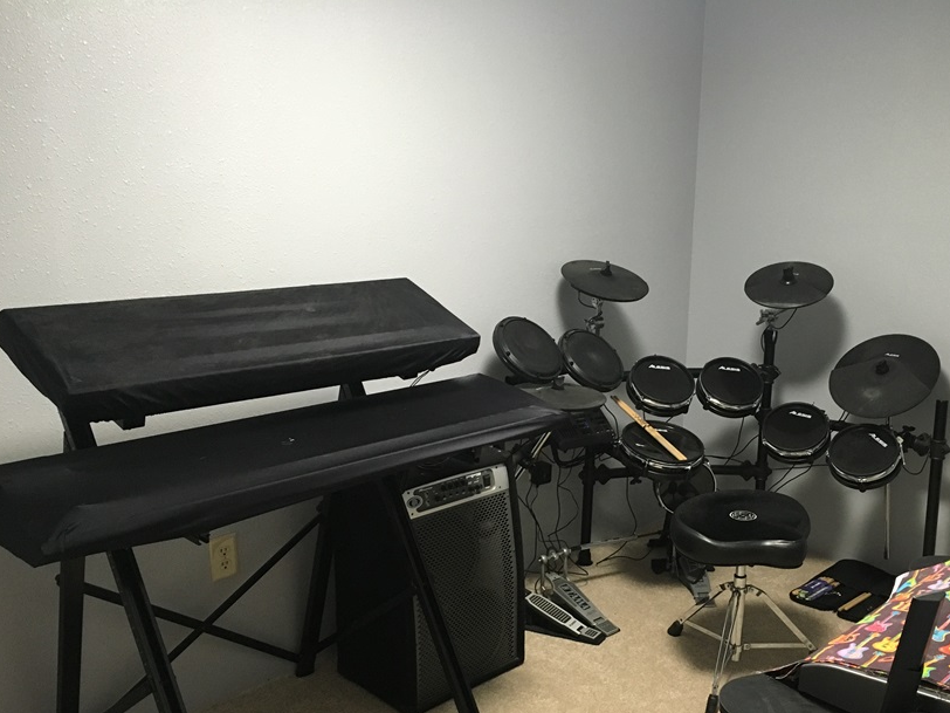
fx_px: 988
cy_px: 440
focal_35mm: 36
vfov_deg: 39.4
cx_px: 565
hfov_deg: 51.1
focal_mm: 4.15
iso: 160
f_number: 2.2
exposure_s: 1/30
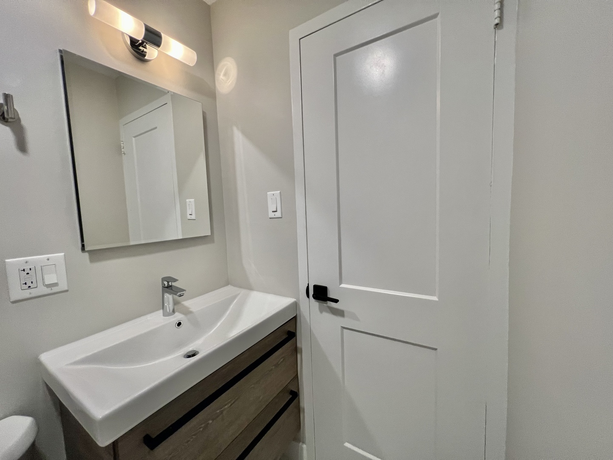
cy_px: 230
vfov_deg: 89.9
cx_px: 306
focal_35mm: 13
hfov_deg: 106.2
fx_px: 230
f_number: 1.8
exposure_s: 1/120
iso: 160
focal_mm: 1.57
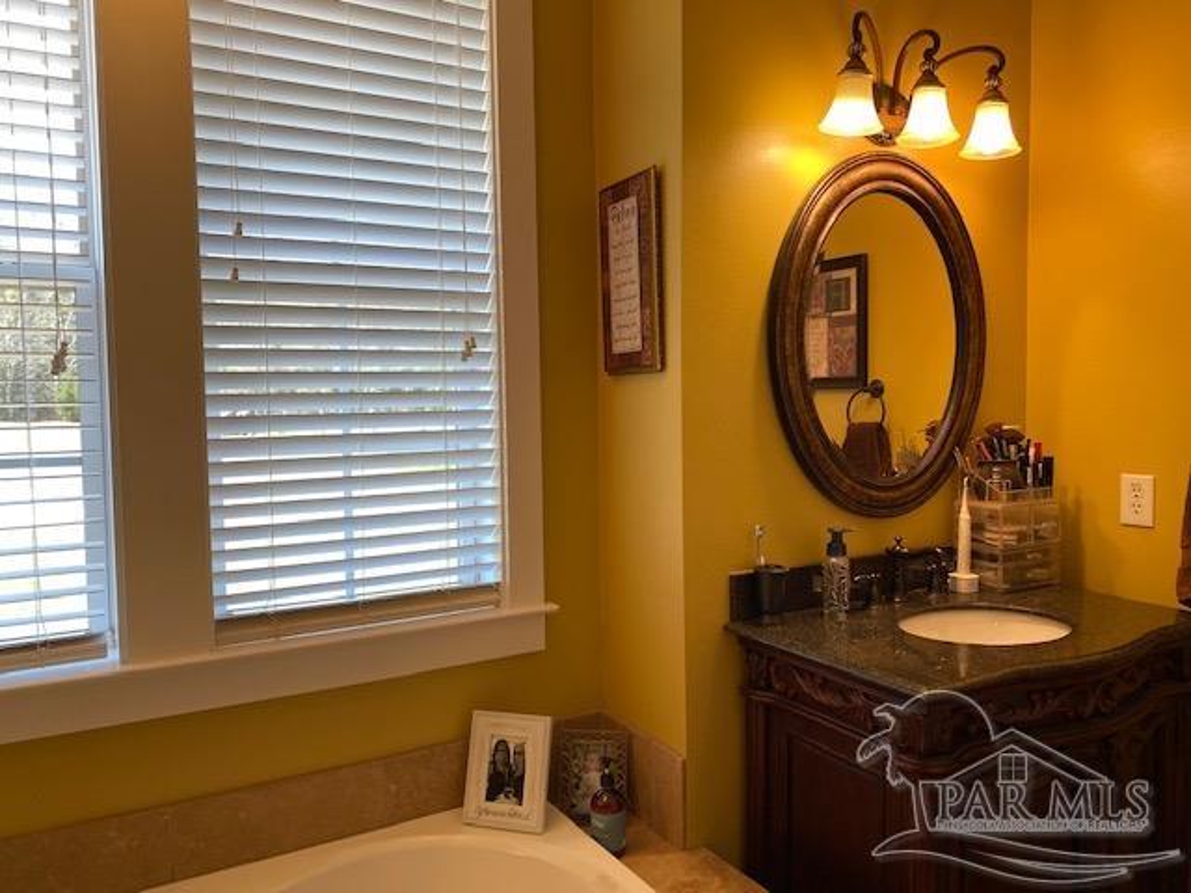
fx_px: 895
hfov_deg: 67.3
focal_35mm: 26
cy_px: 446
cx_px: 596
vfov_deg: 53.1
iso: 50
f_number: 1.8
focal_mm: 4.25
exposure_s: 1/120
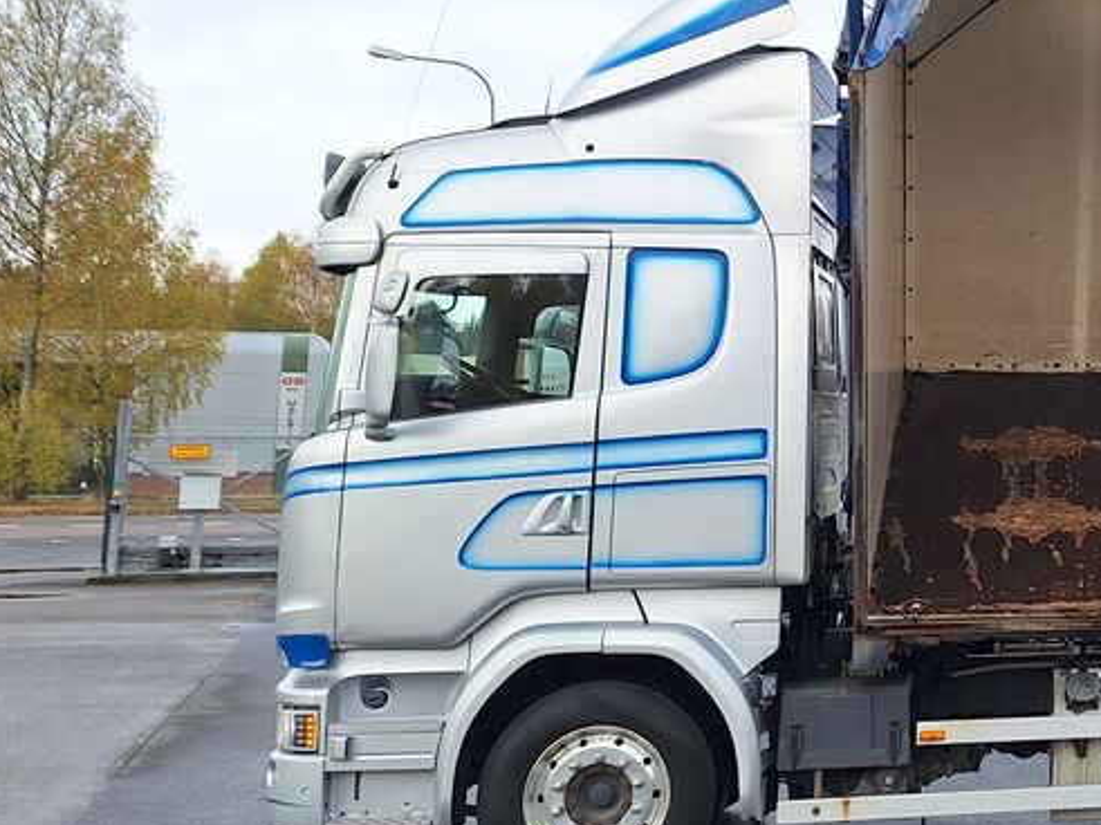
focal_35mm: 60
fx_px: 1908
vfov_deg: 24.2
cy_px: 211
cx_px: 1352
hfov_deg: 27.8
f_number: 1.8
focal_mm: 5.54
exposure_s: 1/613
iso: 40
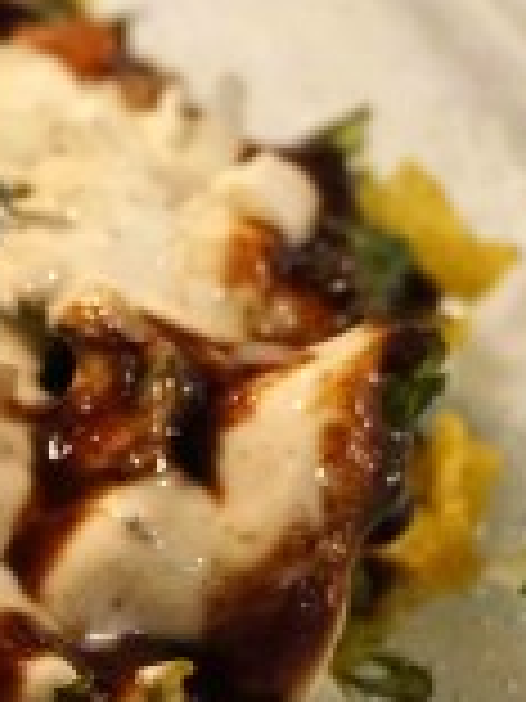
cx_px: -580
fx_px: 4032
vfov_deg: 9.9
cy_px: 448
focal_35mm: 199
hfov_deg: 7.2
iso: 3200
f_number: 5.6
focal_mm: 36
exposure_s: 1/10
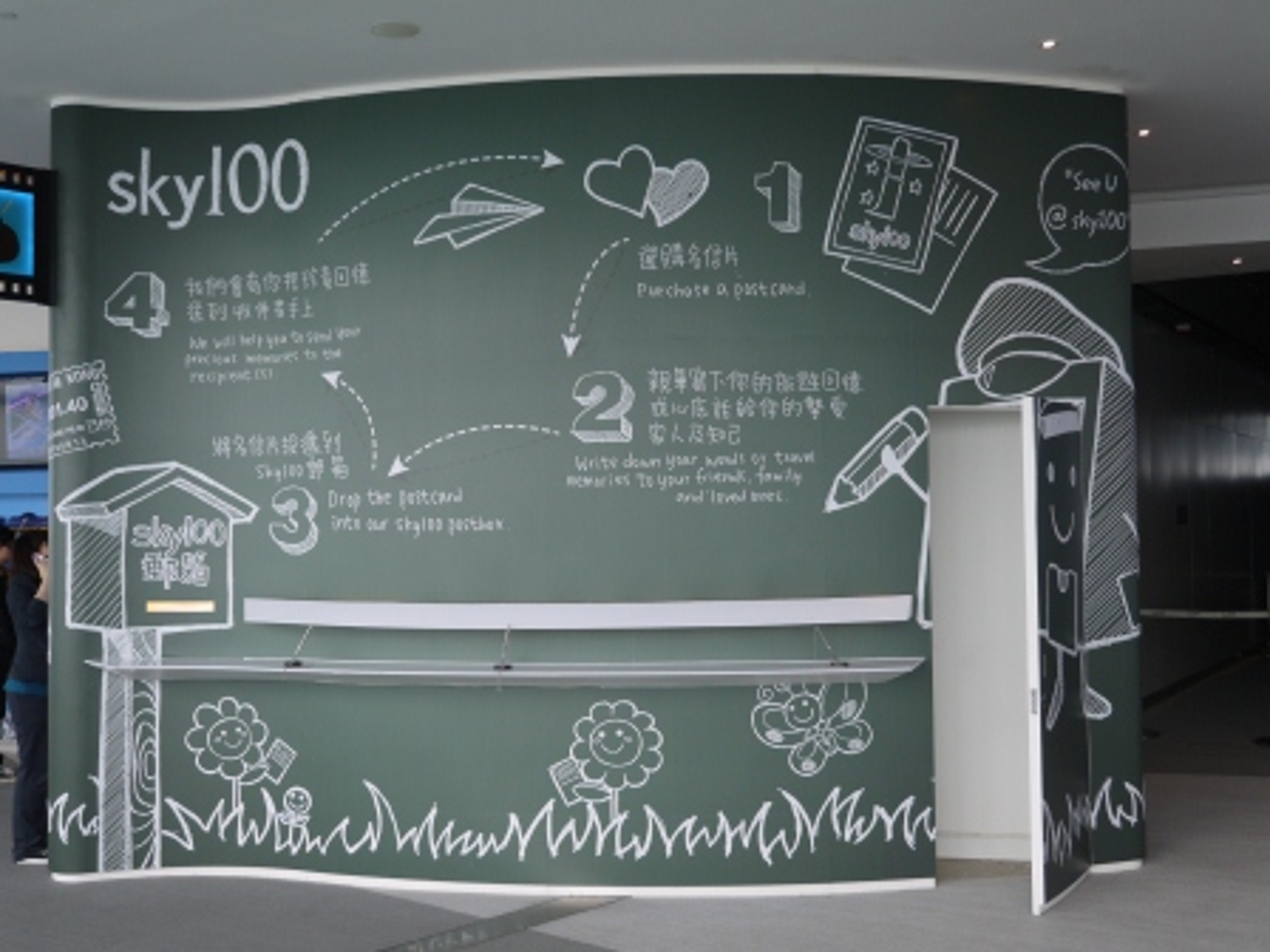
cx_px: 635
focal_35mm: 38
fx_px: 1394
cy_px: 476
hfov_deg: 49.0
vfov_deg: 37.7
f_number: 4.5
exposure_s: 1/100
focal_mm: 19
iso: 160
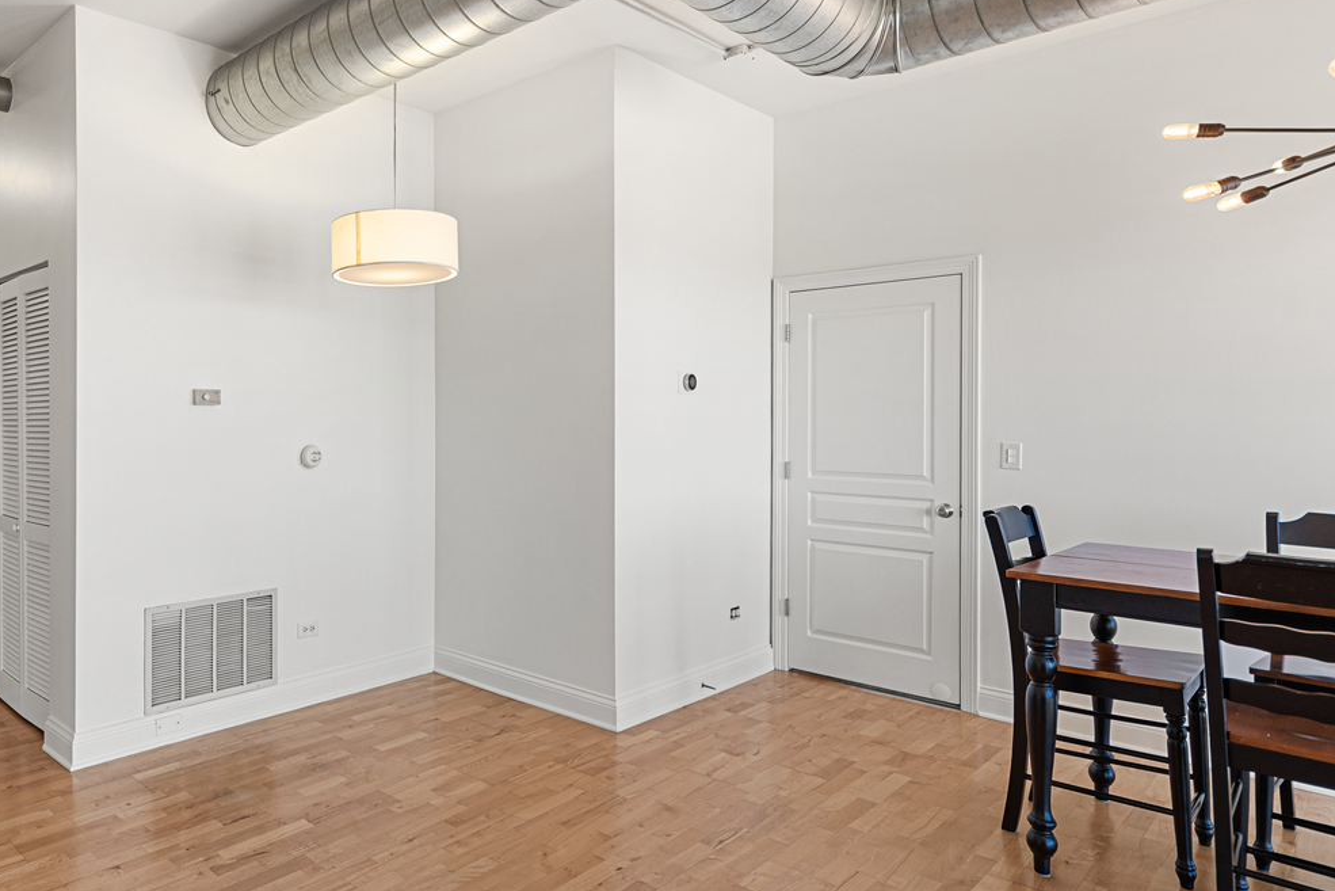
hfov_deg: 72.6
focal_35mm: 23
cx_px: 396
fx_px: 853
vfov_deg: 55.1
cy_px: 411
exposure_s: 1/20
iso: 320
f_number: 10
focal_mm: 14
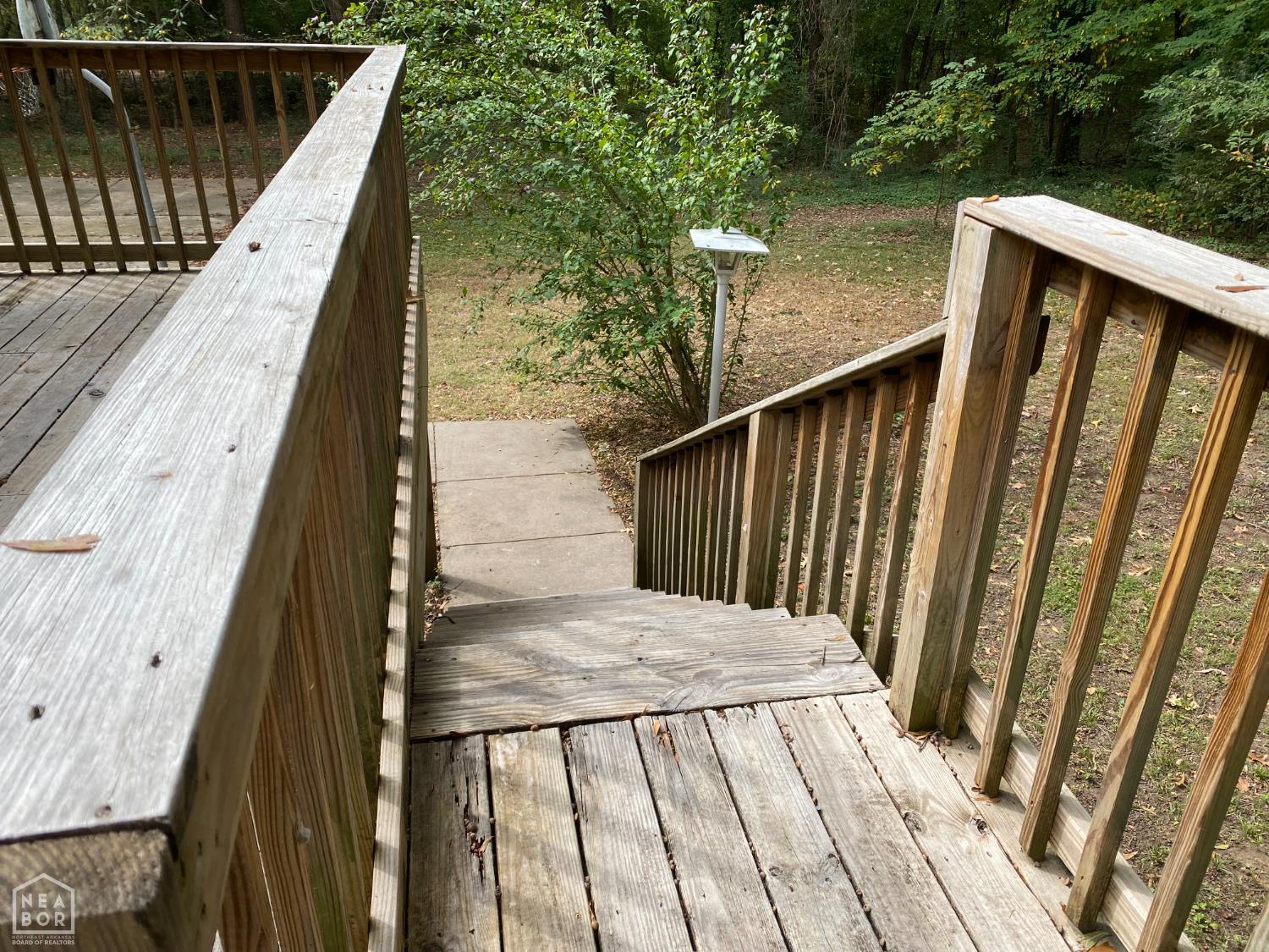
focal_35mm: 26
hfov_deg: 67.3
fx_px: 953
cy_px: 476
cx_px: 634
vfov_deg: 53.1
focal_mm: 4.25
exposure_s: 1/489
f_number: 1.8
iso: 32
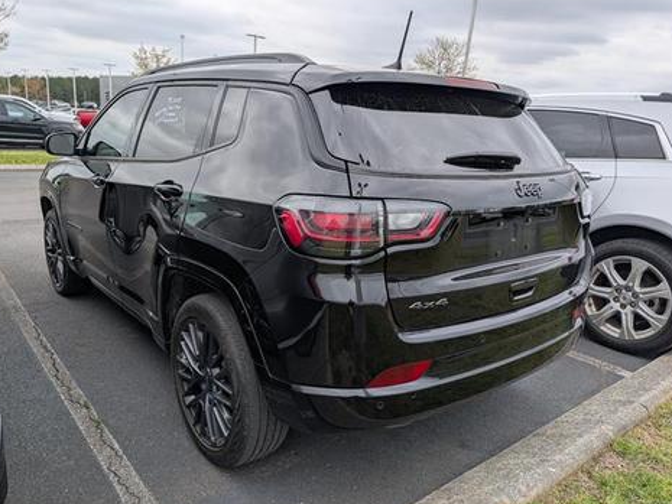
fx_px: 505
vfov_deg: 53.1
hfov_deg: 67.2
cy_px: 260
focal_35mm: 26
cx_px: 318
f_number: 1.68
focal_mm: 6.9
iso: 19
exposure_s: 1/667
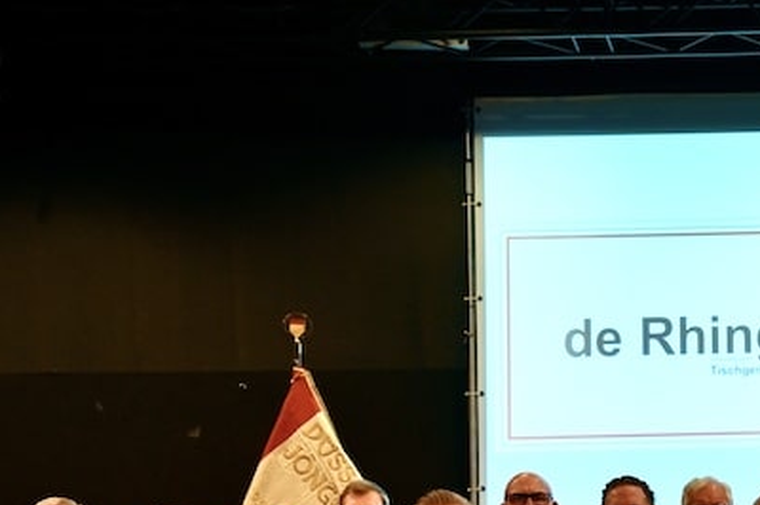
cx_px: 878
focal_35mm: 82
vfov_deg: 15.9
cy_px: 628
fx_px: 1730
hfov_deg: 23.0
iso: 800
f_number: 2.8
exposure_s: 1/100
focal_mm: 32
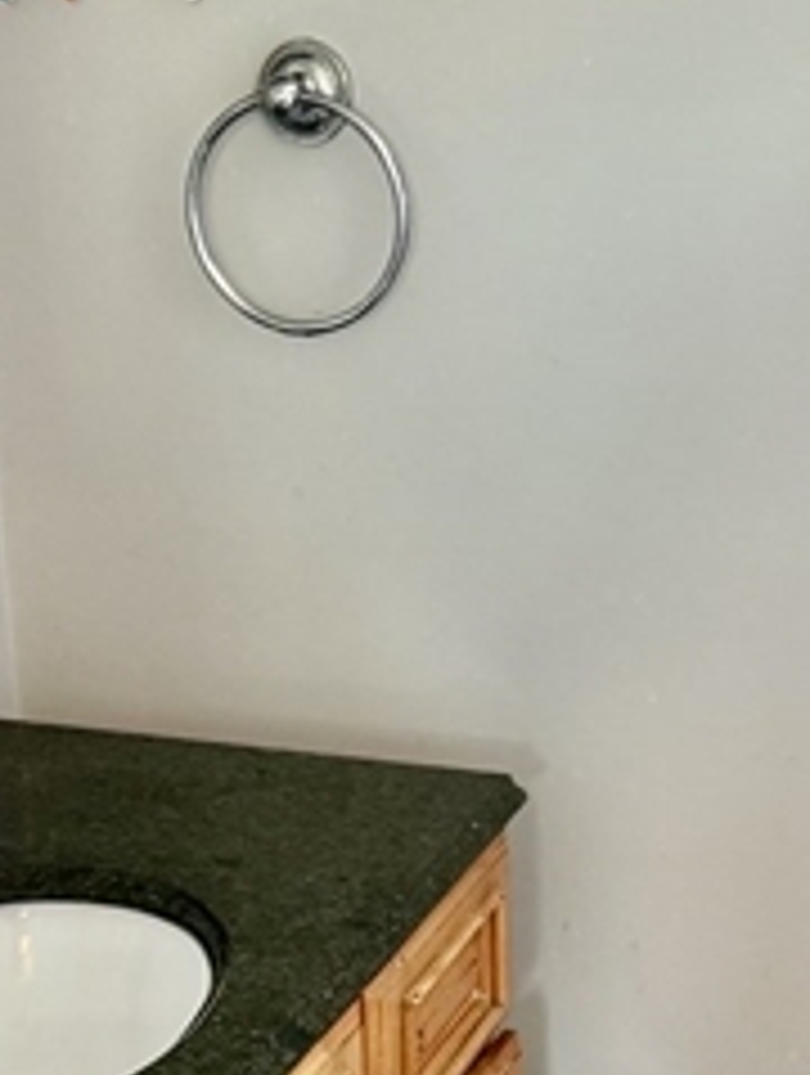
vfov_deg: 24.6
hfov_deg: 19.2
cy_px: 954
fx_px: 2396
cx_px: 504
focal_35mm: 77
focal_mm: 6.76
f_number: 1.78
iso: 320
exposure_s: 1/60
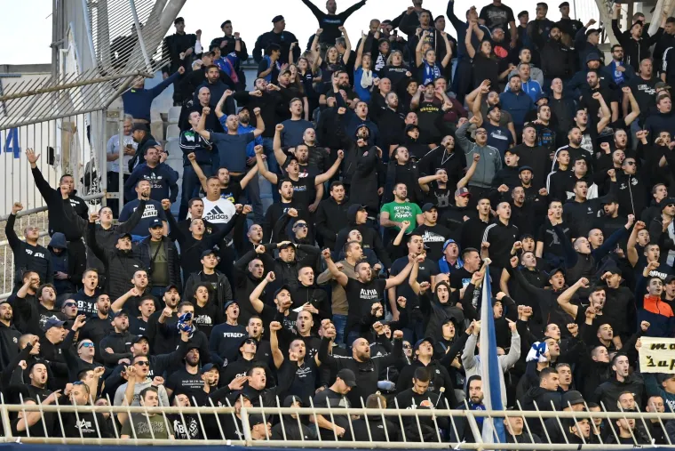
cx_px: 338
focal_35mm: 130
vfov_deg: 10.6
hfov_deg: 15.8
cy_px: 226
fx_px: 2438
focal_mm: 130
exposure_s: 1/800
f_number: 2.8
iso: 2000
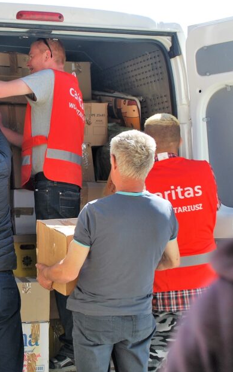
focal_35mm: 84
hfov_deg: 15.4
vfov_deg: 24.6
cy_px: 188
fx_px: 854
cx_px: 30
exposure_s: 1/125
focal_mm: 32
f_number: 5.6
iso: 110
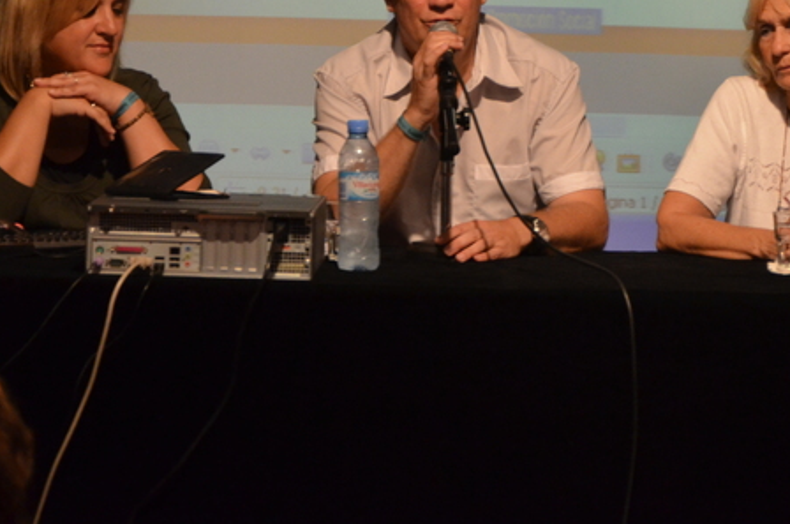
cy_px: 72
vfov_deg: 6.8
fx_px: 4401
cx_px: 654
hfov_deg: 10.2
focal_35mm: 201
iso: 1600
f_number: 5.3
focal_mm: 75
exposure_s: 1/25
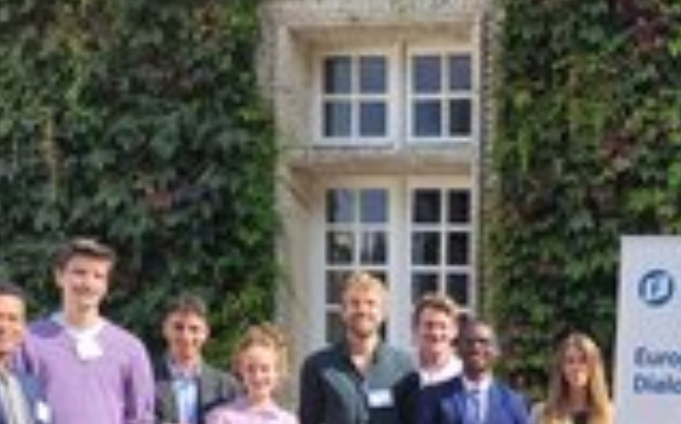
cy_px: 580
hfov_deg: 27.2
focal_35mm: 72
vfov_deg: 16.8
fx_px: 1335
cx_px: 664
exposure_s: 1/1444
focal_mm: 5.4
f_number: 1.8
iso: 40
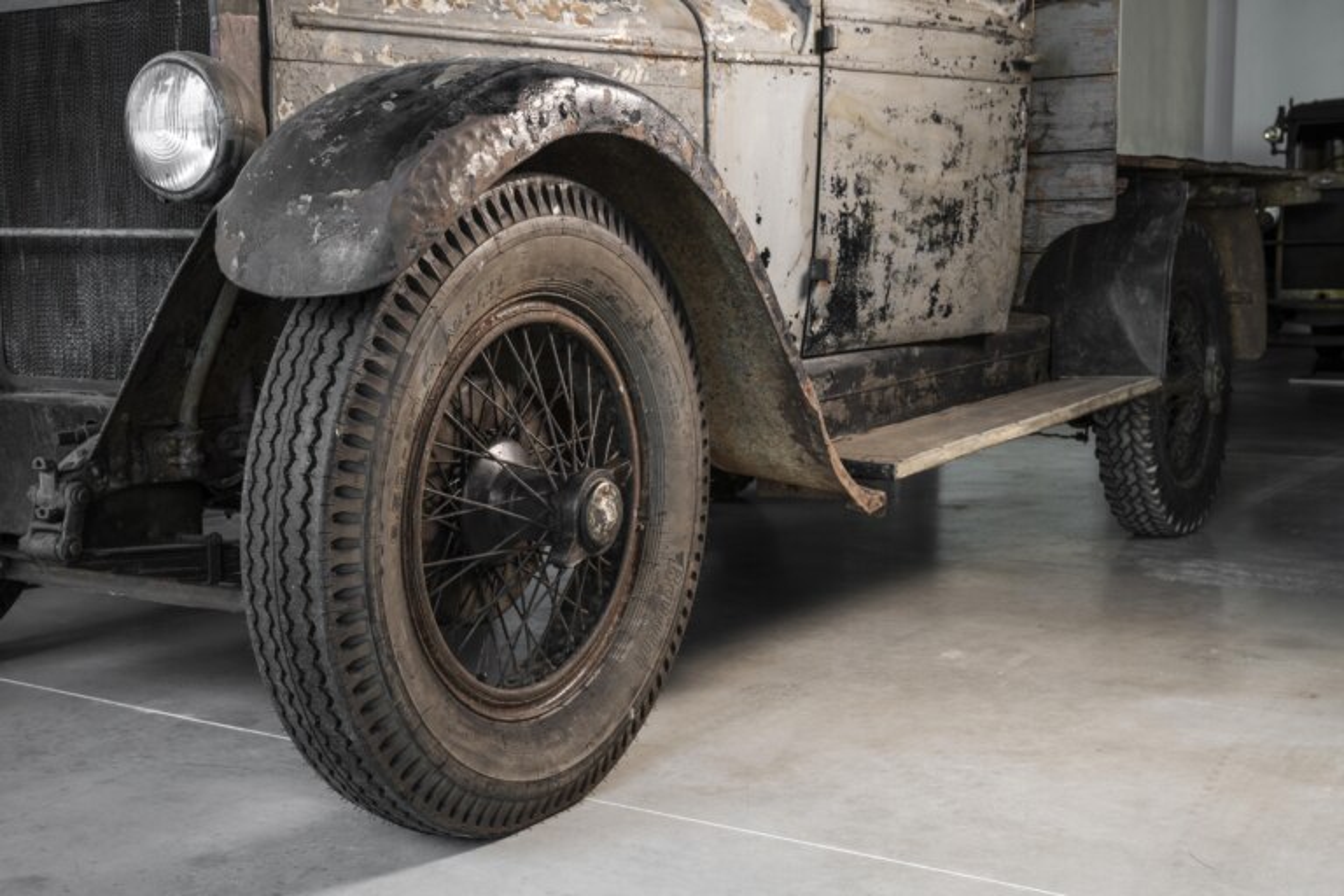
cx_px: 672
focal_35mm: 46
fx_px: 1717
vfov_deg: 29.2
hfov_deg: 42.7
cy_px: 448
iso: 100
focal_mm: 46
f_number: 9
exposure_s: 1
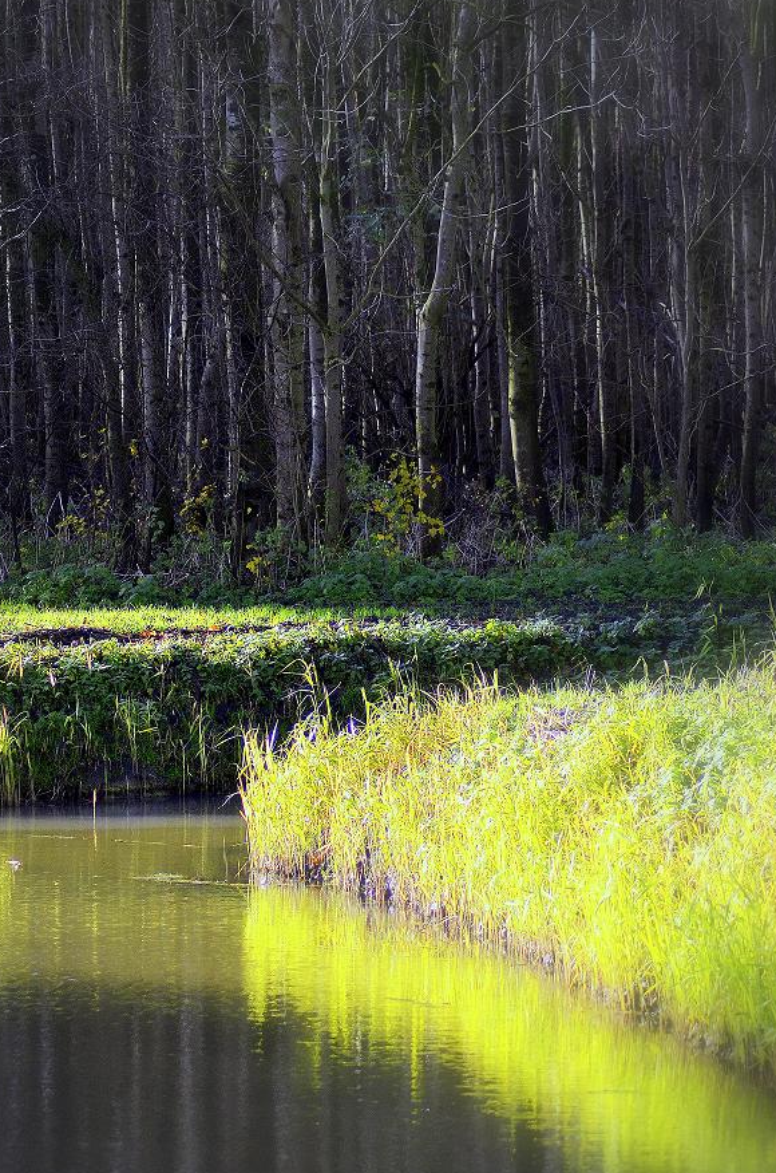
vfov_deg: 10.6
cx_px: 420
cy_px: 657
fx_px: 6302
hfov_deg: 7.0
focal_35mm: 194
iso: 500
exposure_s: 1/1000
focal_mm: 92
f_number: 4.5
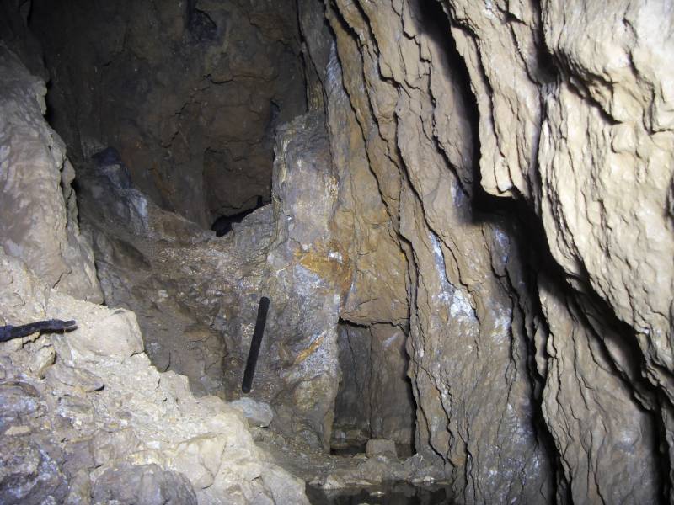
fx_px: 759
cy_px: 252
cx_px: 337
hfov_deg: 47.9
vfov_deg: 36.8
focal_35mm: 39
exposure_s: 8
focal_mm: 6.6
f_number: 3.5
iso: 80
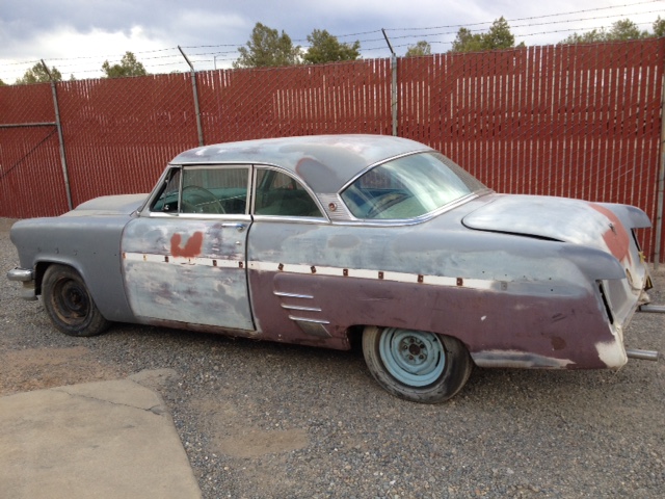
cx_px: 332
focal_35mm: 35
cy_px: 250
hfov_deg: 52.6
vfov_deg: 40.7
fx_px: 672
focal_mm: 4.28
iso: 50
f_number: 2.4
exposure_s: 1/232
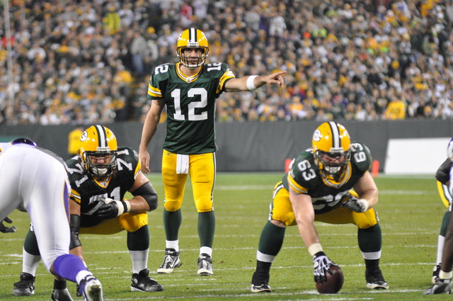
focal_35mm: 270
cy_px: 150
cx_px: 226
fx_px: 3393
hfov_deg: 7.6
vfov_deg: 5.1
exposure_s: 1/1000
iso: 3200
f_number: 3.2
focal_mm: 180
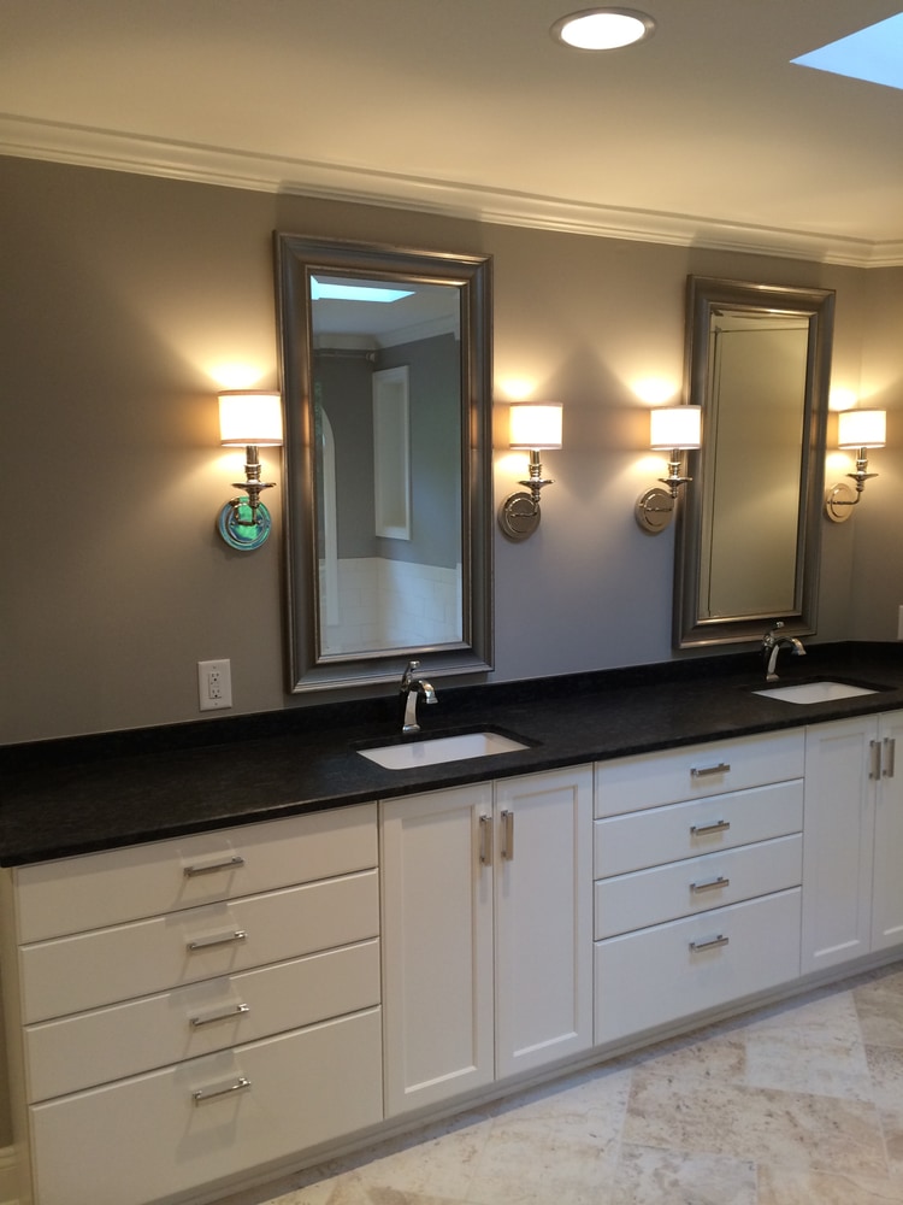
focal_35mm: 30
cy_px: 602
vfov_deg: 60.0
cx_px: 452
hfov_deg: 46.8
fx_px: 1043
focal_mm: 4.12
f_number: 2.2
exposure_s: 1/30
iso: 50
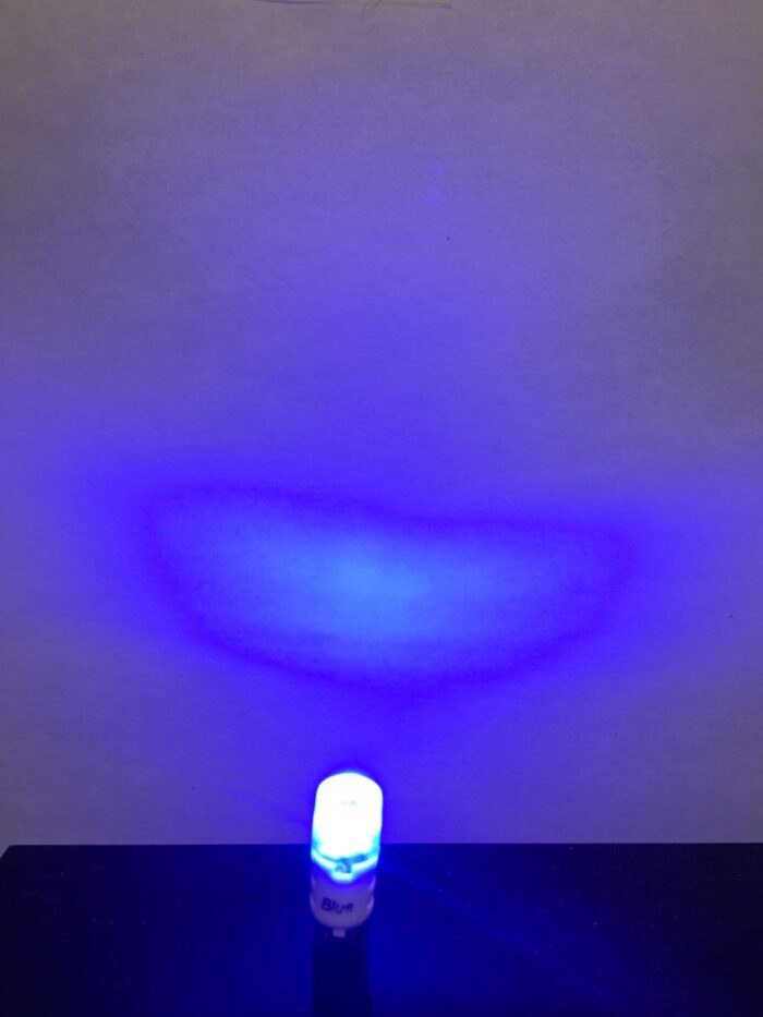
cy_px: 508
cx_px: 382
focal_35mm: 29
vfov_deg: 61.7
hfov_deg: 48.2
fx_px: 852
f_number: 2.2
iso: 25
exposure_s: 1/30
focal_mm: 4.15
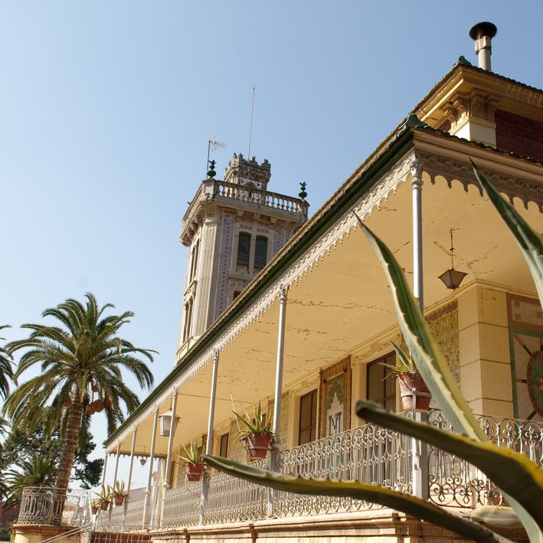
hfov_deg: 45.0
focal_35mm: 37
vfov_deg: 45.2
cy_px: 292
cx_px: 319
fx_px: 652
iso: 200
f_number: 7.1
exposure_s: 1/250
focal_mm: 17
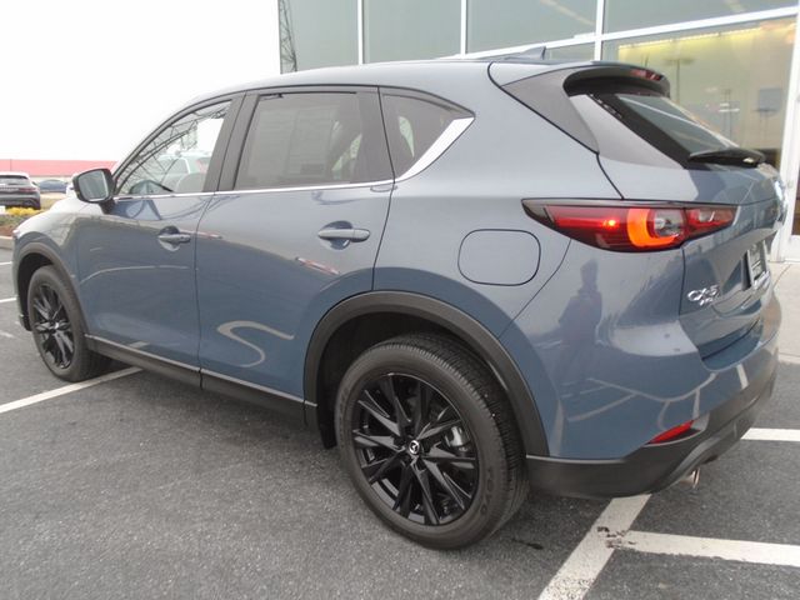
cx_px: 400
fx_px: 601
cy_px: 300
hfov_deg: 67.3
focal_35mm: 26
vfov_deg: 53.1
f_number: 3.2
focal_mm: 4.6
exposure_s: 1/40
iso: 100
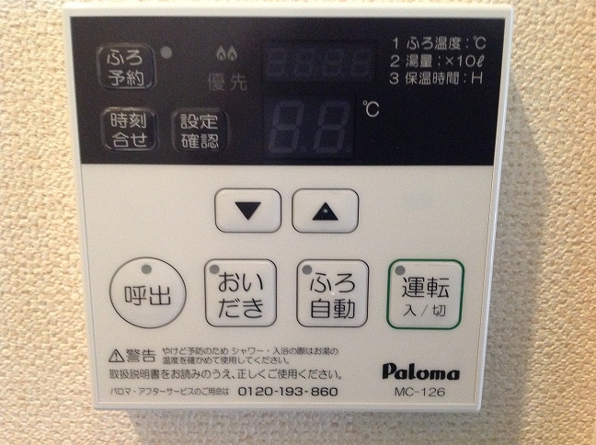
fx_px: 602
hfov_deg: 52.7
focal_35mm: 35
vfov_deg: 40.6
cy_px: 222
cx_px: 298
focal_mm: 4.28
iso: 320
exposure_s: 1/17
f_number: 2.4
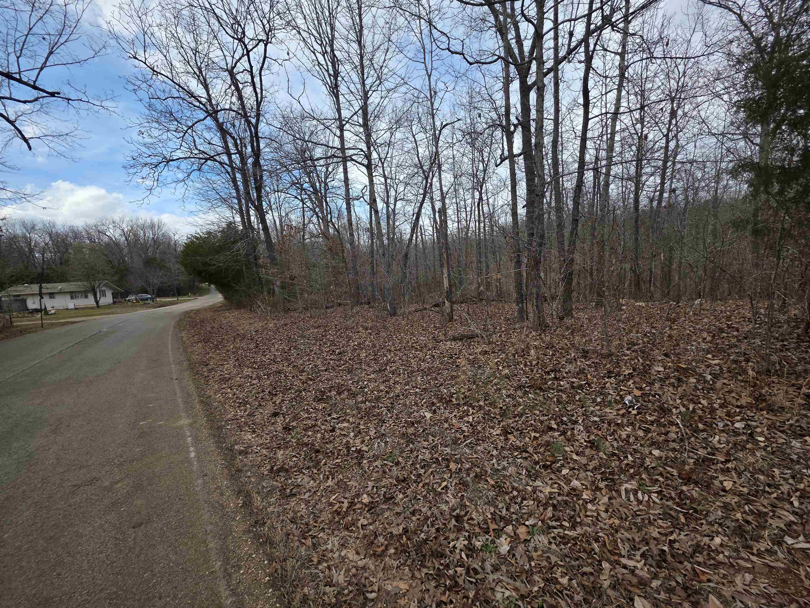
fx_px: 304
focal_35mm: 13
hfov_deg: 106.2
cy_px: 304
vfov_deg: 89.9
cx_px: 405
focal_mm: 2.2
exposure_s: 1/973
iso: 40
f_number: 1.9
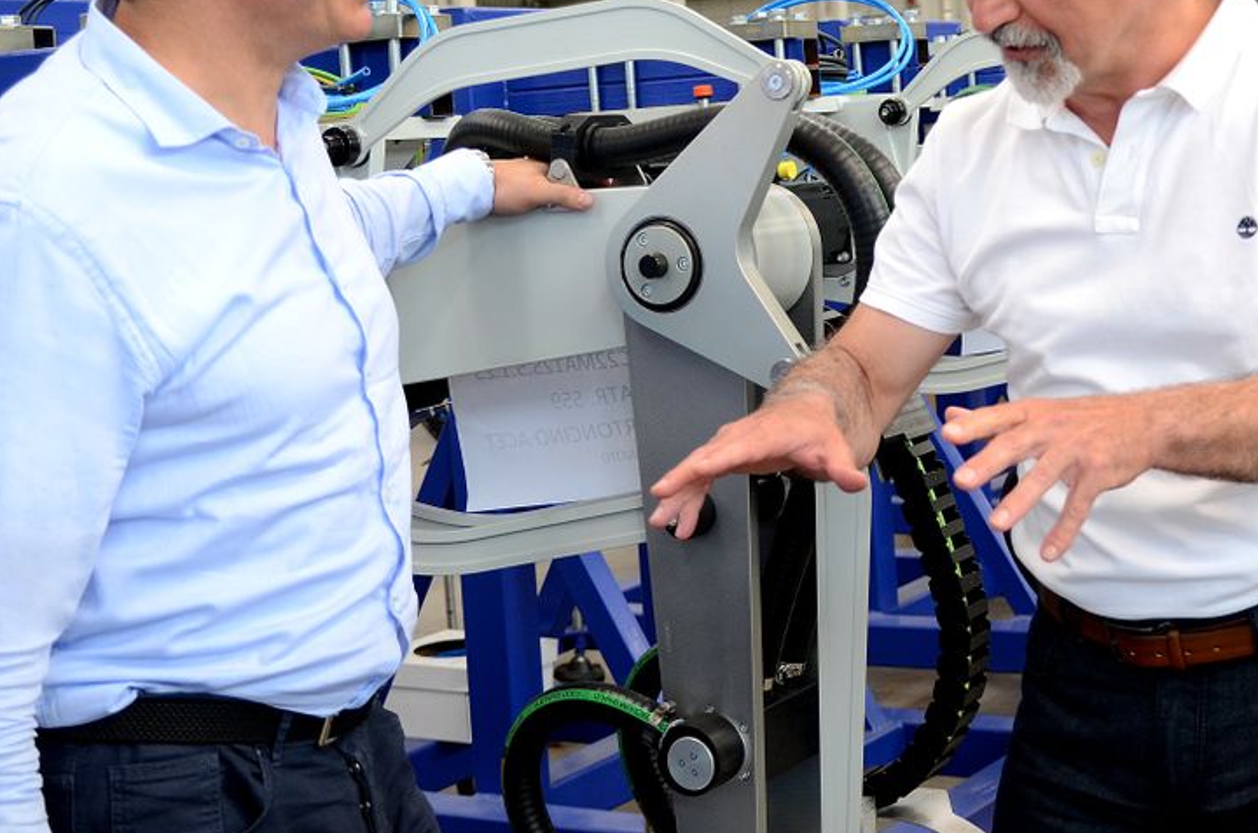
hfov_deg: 30.7
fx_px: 2267
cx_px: 872
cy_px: 224
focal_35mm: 65
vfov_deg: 20.7
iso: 640
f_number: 3.3
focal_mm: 26
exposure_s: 1/250
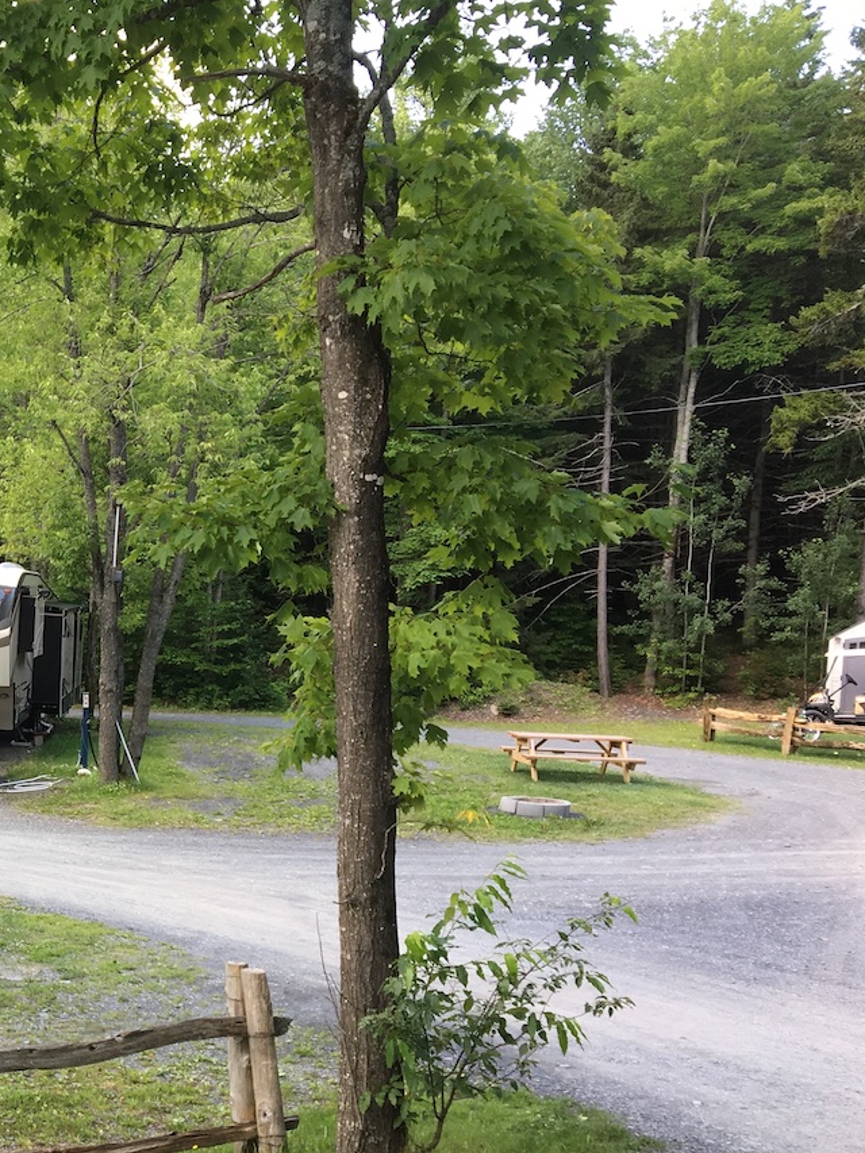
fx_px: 1699
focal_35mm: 51
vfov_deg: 37.3
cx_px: -126
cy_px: 724
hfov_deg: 26.0
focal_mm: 4.15
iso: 25
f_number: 2.2
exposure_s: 1/120
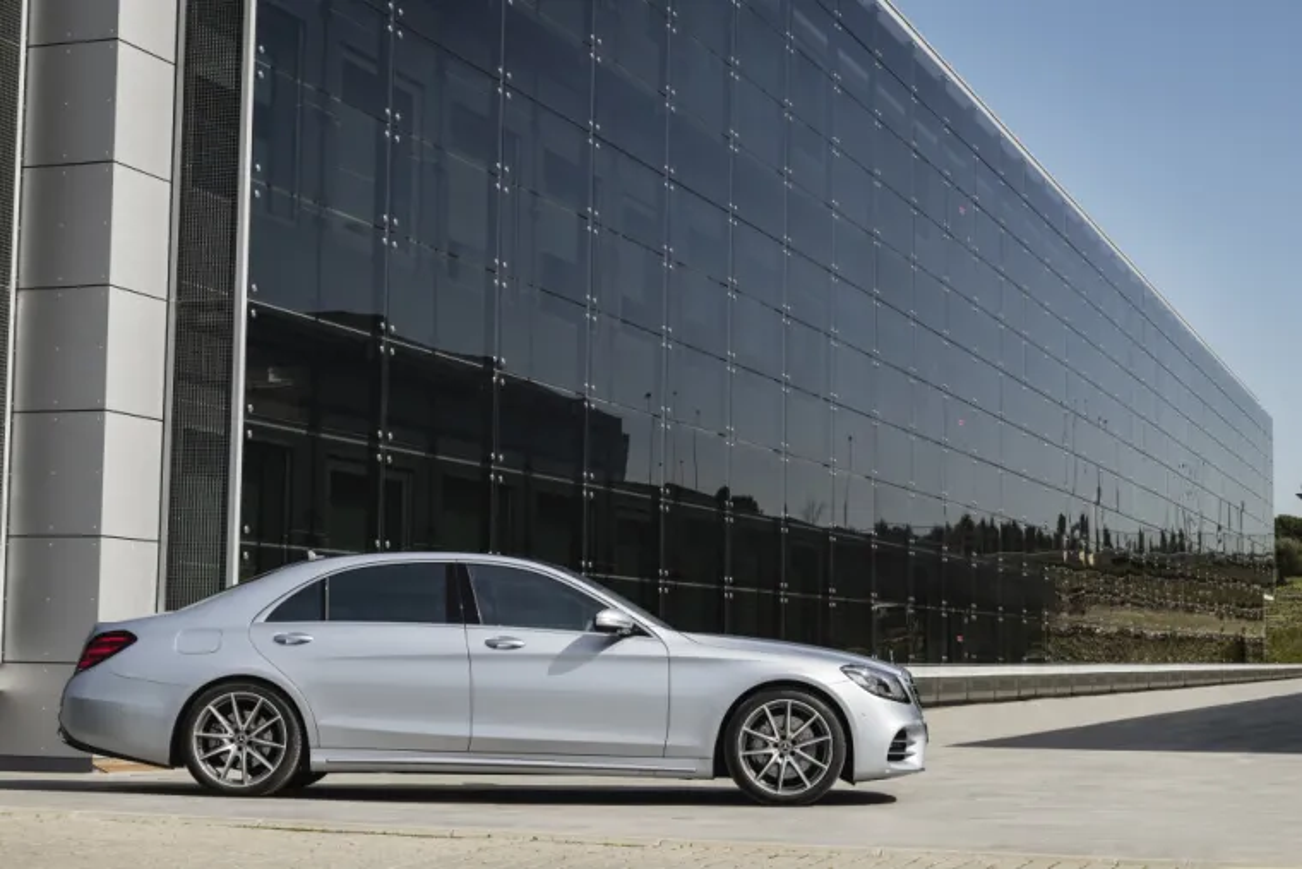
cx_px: 651
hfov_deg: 31.0
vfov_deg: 20.9
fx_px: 2351
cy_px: 434
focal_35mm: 65
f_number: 11
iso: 100
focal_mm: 65
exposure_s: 1/200
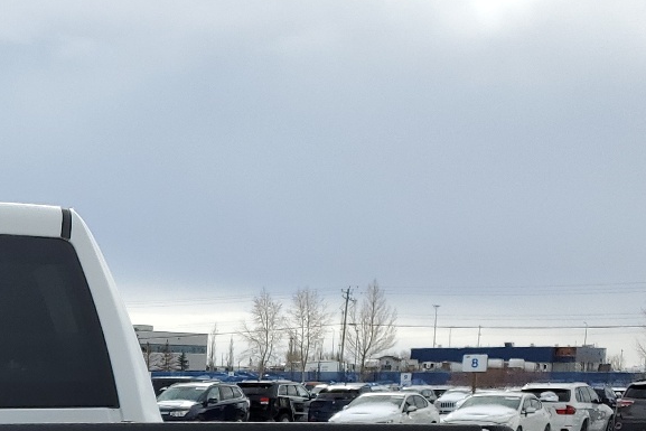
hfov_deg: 24.0
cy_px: 656
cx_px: -169
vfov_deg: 16.5
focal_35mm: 75
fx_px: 1346
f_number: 1.5
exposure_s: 1/3333
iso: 50
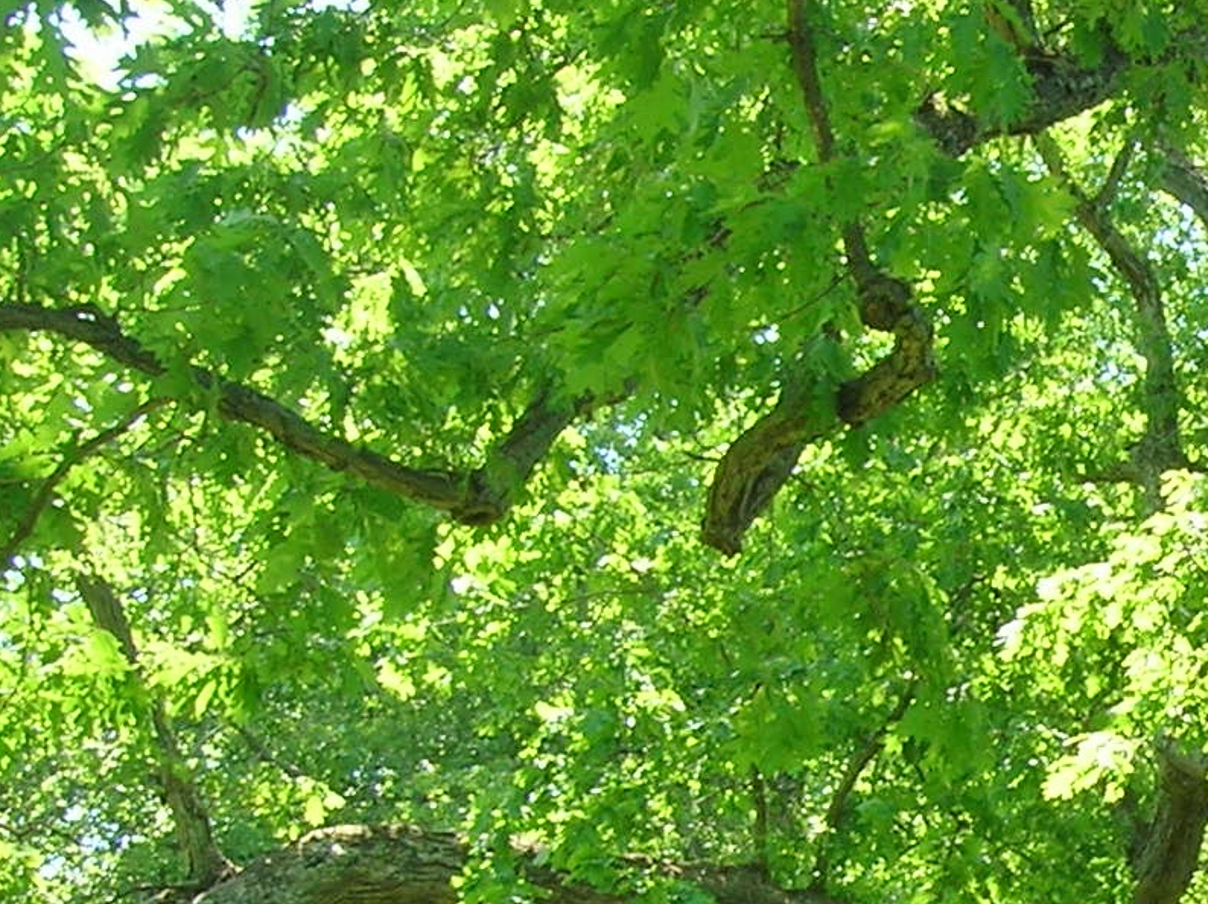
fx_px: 3417
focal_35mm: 98
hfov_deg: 18.6
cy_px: 845
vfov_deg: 14.9
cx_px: 1597
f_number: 4.9
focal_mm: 5.7
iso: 50
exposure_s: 1/43.2
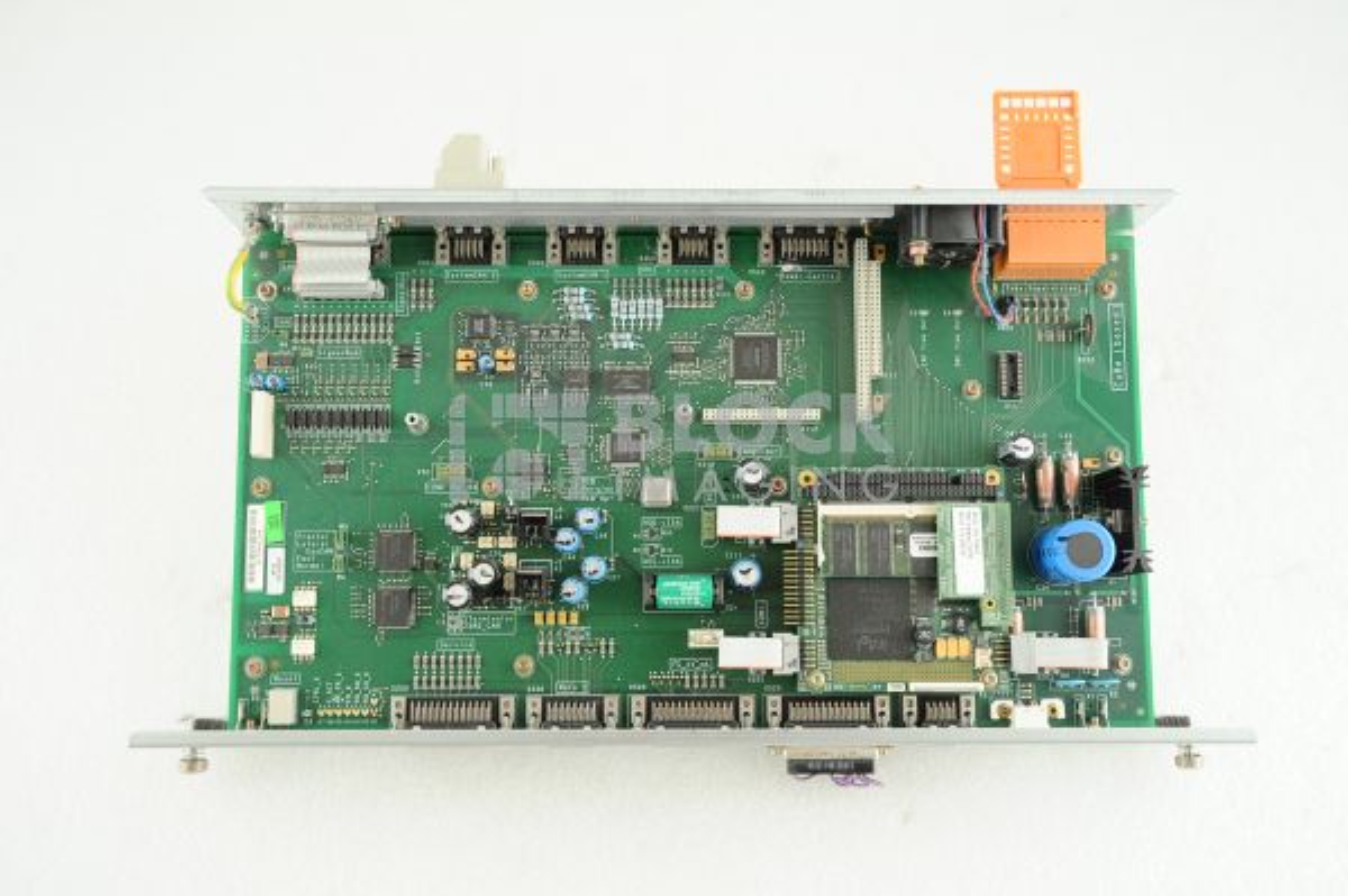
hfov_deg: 48.5
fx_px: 1497
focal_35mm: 40
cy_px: 448
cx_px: 674
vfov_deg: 33.3
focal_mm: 40
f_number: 8
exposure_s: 1/125
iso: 1600
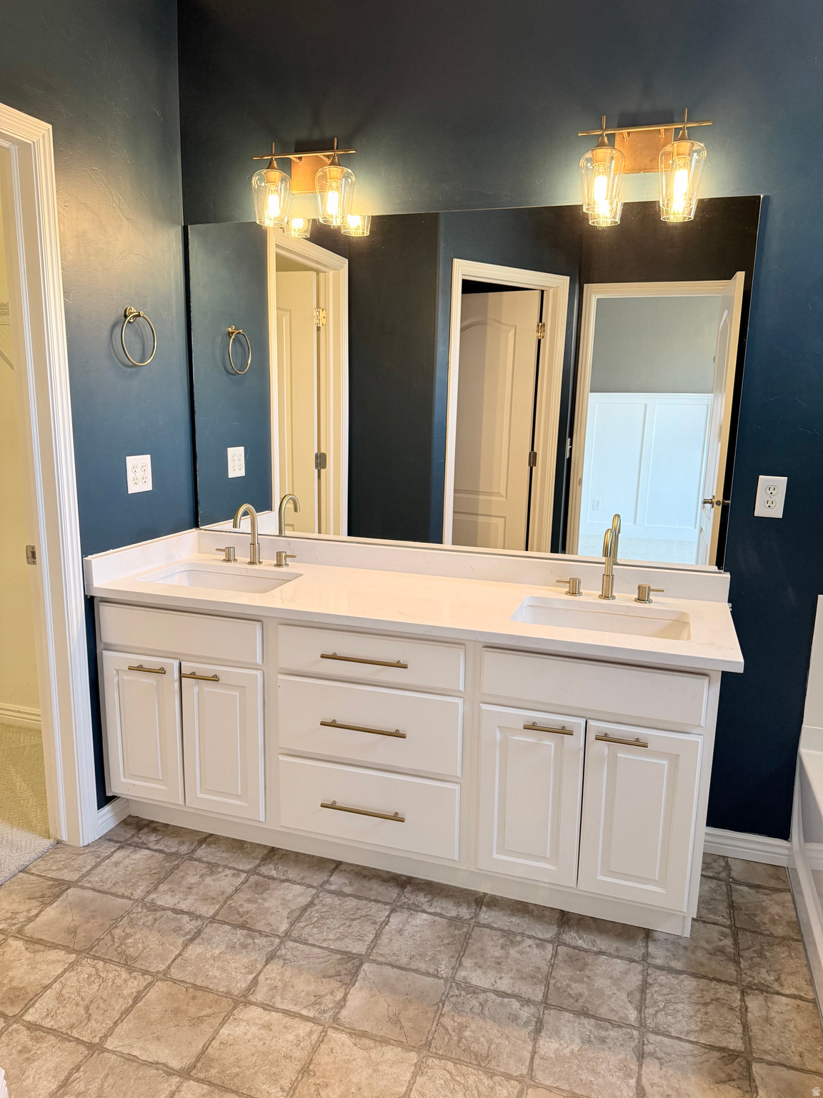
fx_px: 761
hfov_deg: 56.8
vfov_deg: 71.6
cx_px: 412
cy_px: 549
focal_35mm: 24
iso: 160
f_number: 1.78
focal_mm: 6.76
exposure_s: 1/60
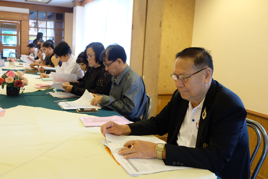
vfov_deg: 36.9
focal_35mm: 36
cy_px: 90
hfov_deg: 53.1
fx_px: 268
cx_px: 134
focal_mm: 24.3
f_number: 4.2
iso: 2500
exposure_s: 1/30
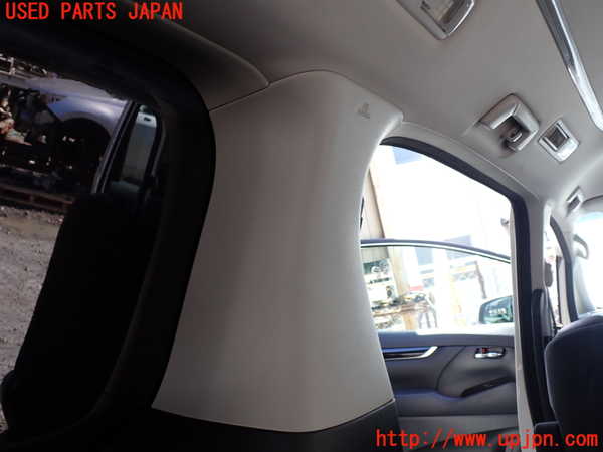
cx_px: 302
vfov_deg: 46.8
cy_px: 226
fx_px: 523
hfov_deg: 60.0
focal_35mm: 30
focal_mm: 5.4
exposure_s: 1/60
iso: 100
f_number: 3.2
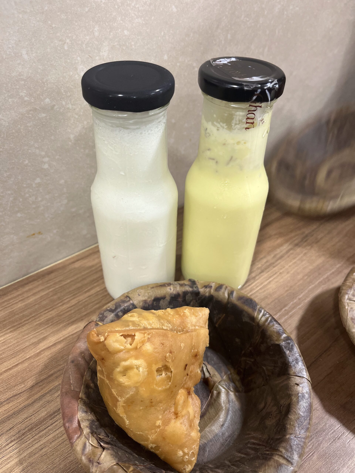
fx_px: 356
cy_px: 236
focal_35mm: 26
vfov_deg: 67.3
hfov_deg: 53.1
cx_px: 178
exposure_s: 1/50
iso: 100
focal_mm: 5.1
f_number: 1.6
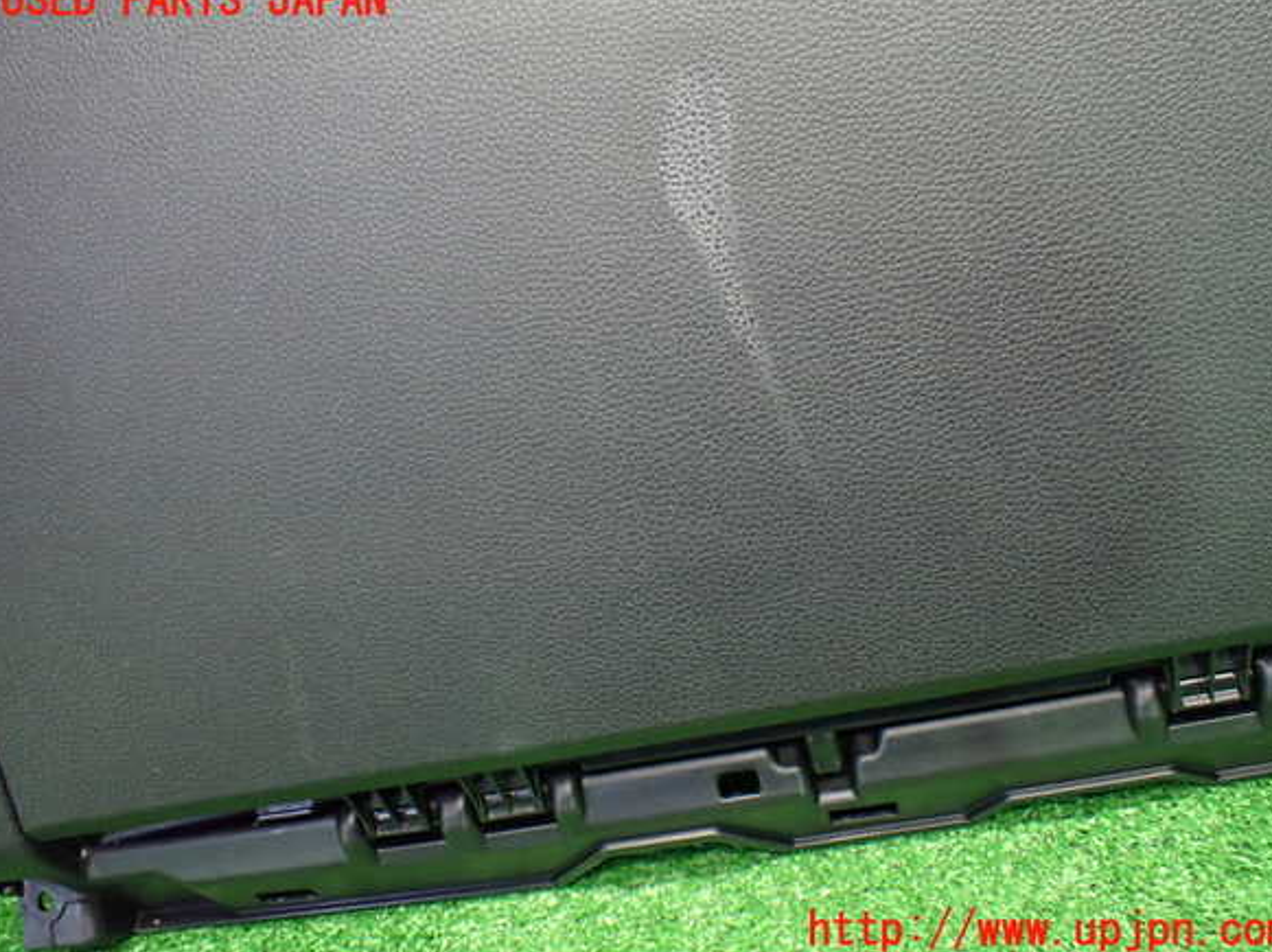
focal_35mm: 31
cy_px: 466
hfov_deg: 58.4
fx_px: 1138
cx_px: 646
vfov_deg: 45.4
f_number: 2.3
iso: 800
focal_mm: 5.4
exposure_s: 1/50
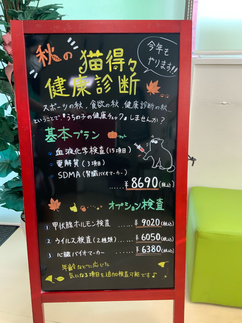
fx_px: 270
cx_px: 121
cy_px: 162
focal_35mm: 29
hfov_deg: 48.2
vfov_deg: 61.7
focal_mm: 3
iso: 64
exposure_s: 1/50
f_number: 1.8
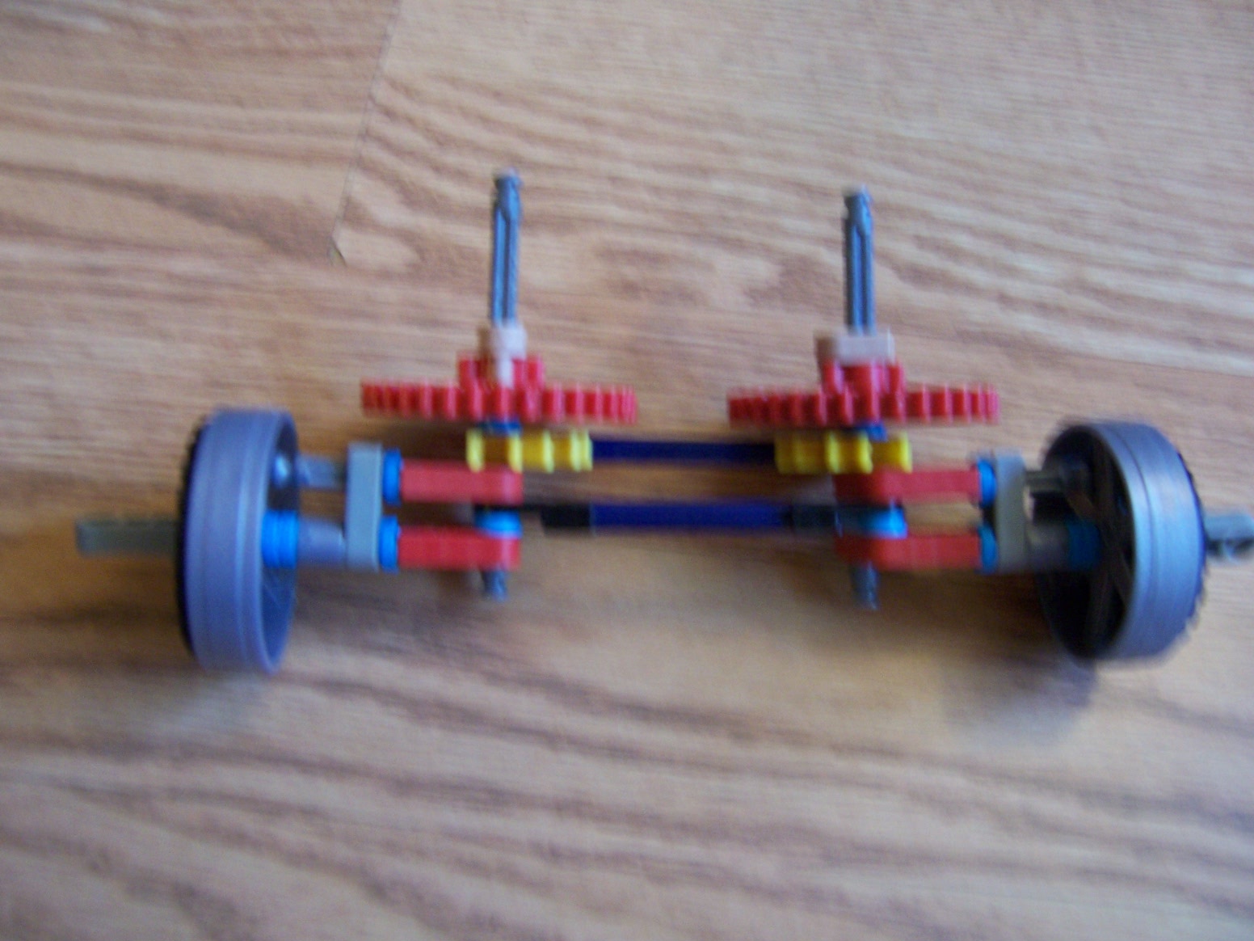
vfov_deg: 42.9
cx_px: 627
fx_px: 1195
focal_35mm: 33
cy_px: 470
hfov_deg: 55.4
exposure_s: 1/10
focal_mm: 5.5
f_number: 3.4
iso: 140
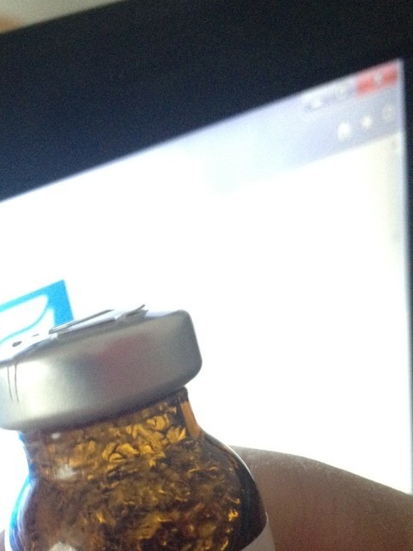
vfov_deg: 34.8
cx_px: 143
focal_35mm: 54
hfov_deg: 26.9
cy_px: 415
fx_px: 859
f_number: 2.4
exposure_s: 1/17
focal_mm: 4.28
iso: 400
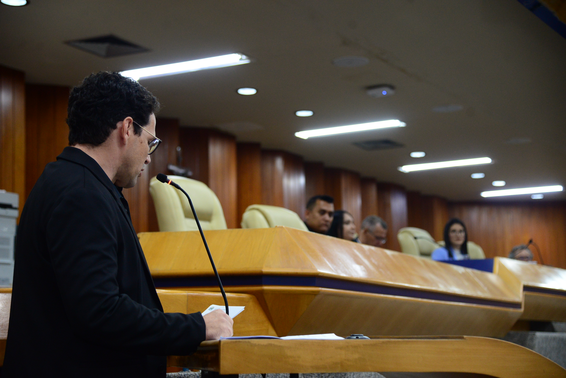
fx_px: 1038
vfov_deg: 20.6
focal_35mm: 66
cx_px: 283
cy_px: 189
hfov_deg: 30.5
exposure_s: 1/125
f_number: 4.5
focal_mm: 66
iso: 2500
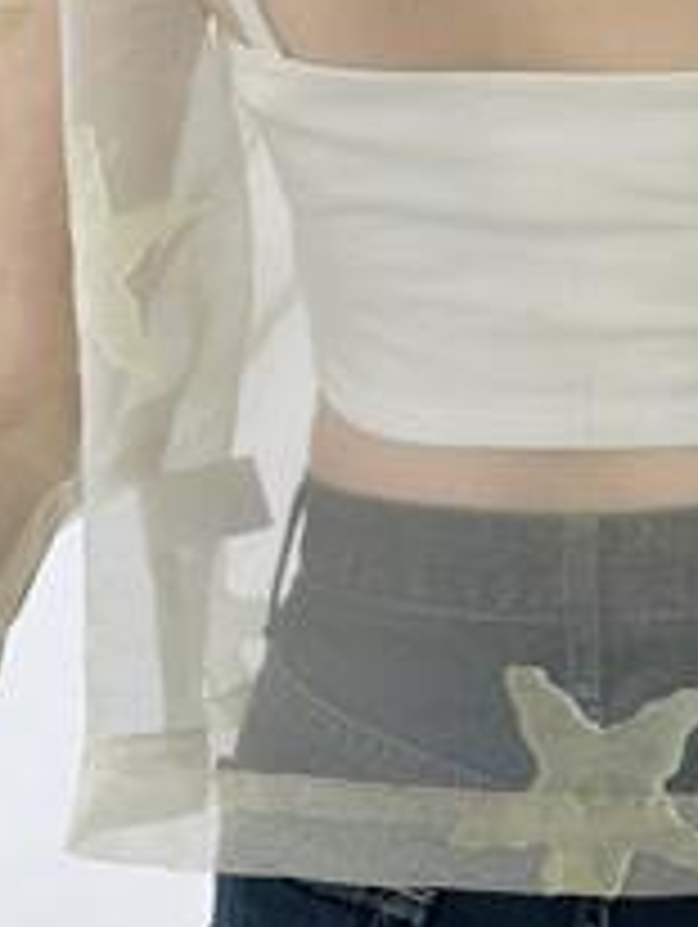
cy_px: -155
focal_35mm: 124
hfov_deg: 11.9
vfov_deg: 15.4
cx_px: 635
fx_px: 3327
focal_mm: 6.86
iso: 80
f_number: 1.78
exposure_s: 1/292
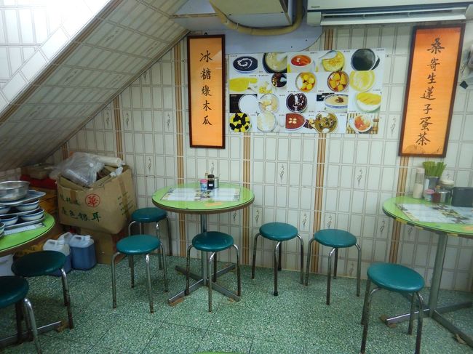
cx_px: 236
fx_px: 328
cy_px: 177
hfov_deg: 71.6
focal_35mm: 24
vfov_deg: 56.8
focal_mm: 4.3
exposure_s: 1/30
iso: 320
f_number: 2.8
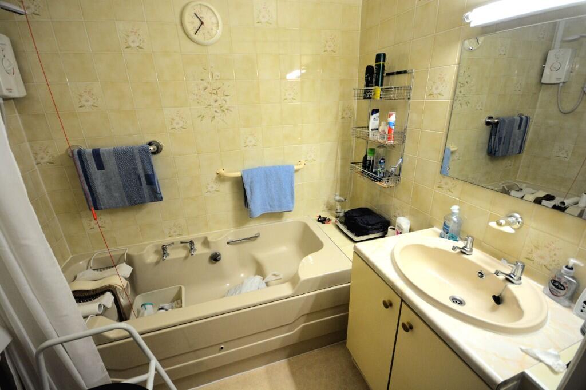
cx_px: 293
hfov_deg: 100.4
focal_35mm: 15
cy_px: 195
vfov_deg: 77.3
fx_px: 244
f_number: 4
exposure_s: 1/50
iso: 800
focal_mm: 10
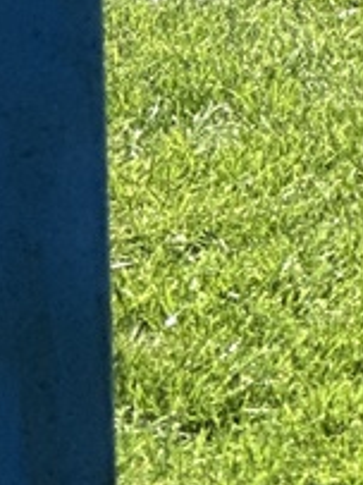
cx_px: -172
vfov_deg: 5.0
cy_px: -731
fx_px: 5431
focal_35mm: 388
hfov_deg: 3.8
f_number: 2.8
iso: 32
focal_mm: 9
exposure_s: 1/968
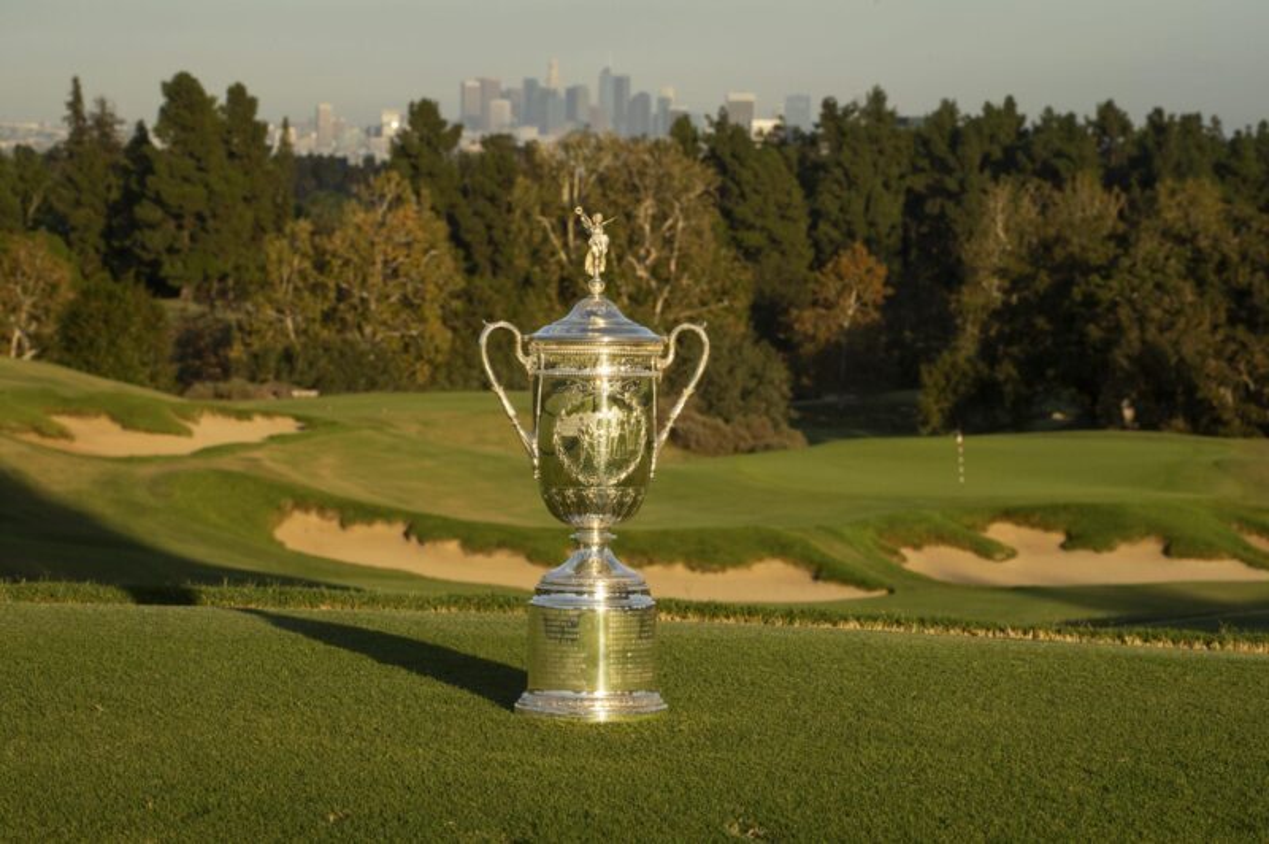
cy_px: 422
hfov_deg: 16.4
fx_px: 4403
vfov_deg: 10.9
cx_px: 634
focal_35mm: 125
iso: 1000
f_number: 20
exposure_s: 1/320
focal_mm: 125
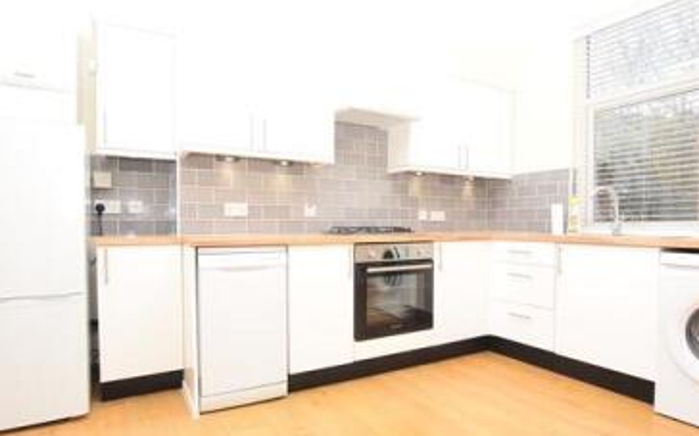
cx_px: 380
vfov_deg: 59.5
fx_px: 381
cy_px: 239
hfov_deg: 84.9
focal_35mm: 20
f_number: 5.6
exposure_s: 1/125
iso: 800
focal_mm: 10
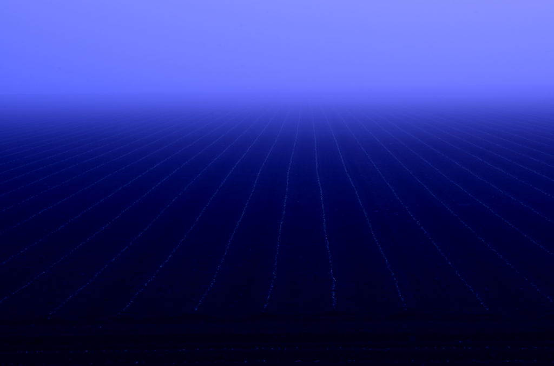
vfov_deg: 12.1
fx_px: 1727
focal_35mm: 112
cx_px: 277
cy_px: 183
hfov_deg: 18.2
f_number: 20
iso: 100
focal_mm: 75
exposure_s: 6
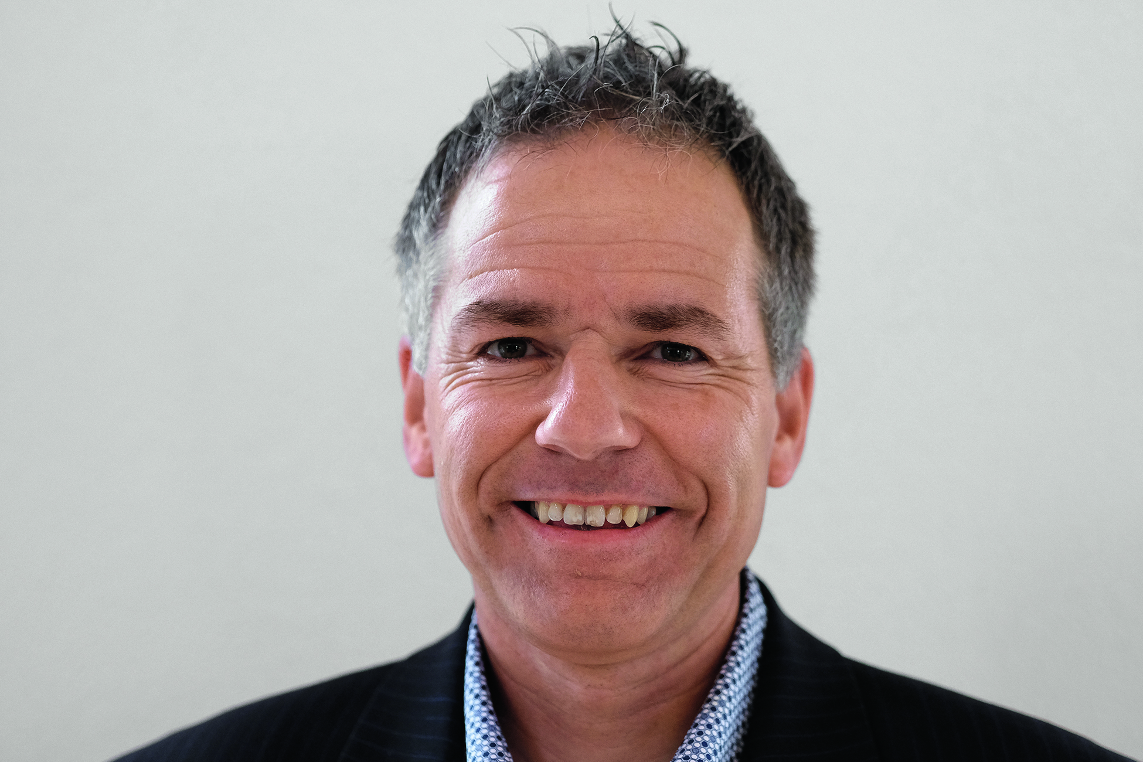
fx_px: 4413
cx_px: 579
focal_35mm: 139
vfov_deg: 9.9
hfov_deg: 14.8
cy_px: 370
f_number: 2
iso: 2000
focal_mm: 90
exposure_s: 1/125
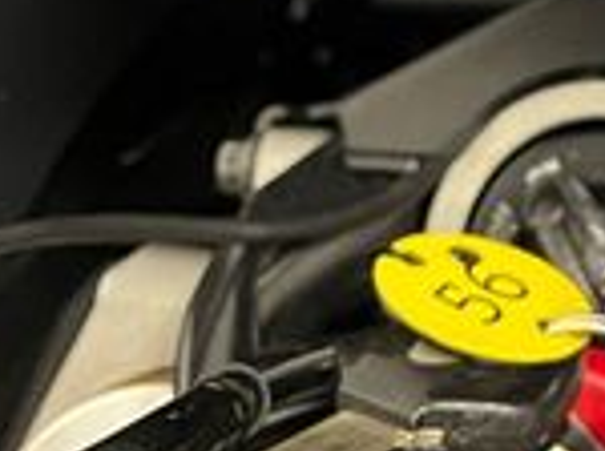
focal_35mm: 111
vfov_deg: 12.1
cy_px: -383
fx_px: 1937
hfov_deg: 17.2
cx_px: 645
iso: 500
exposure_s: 1/38
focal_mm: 5.1
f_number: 1.6
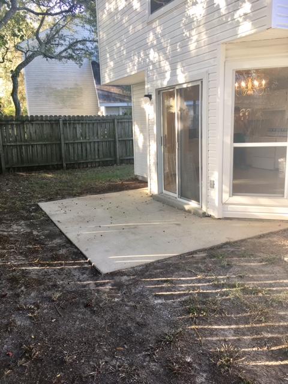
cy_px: 192
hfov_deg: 48.2
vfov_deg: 61.7
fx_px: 322
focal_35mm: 29
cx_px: 144
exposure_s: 1/120
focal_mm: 4.15
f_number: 2.2
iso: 40
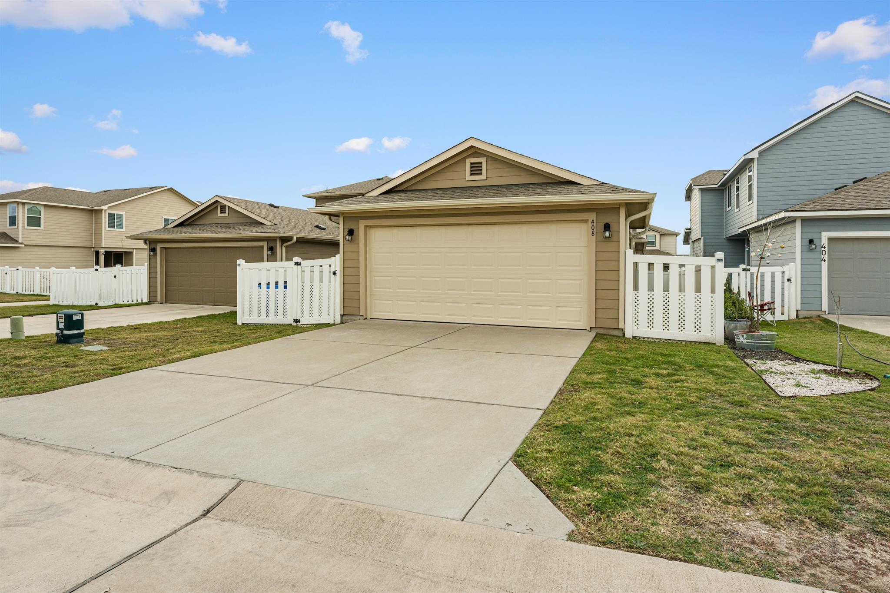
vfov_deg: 63.7
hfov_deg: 86.0
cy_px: 296
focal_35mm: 19
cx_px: 445
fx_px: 477
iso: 320
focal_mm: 19.3
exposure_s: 1/1000
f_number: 8
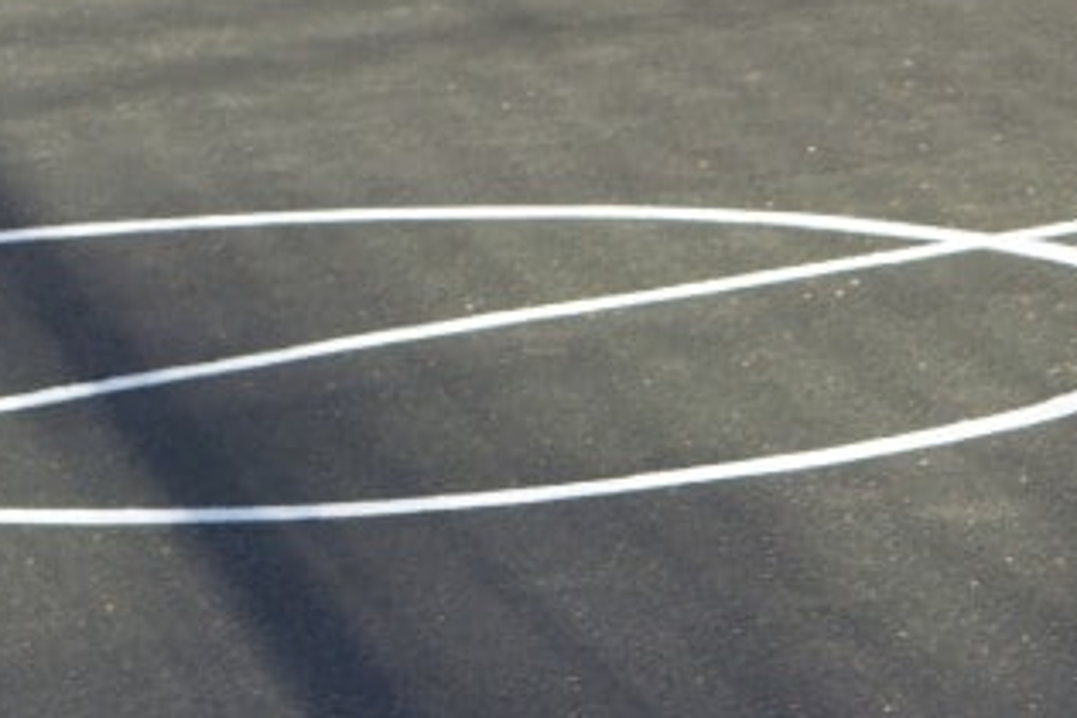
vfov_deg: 5.2
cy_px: 1638
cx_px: 1597
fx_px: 7688
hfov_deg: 7.9
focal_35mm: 257
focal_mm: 50
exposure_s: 1/100
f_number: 9
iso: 100
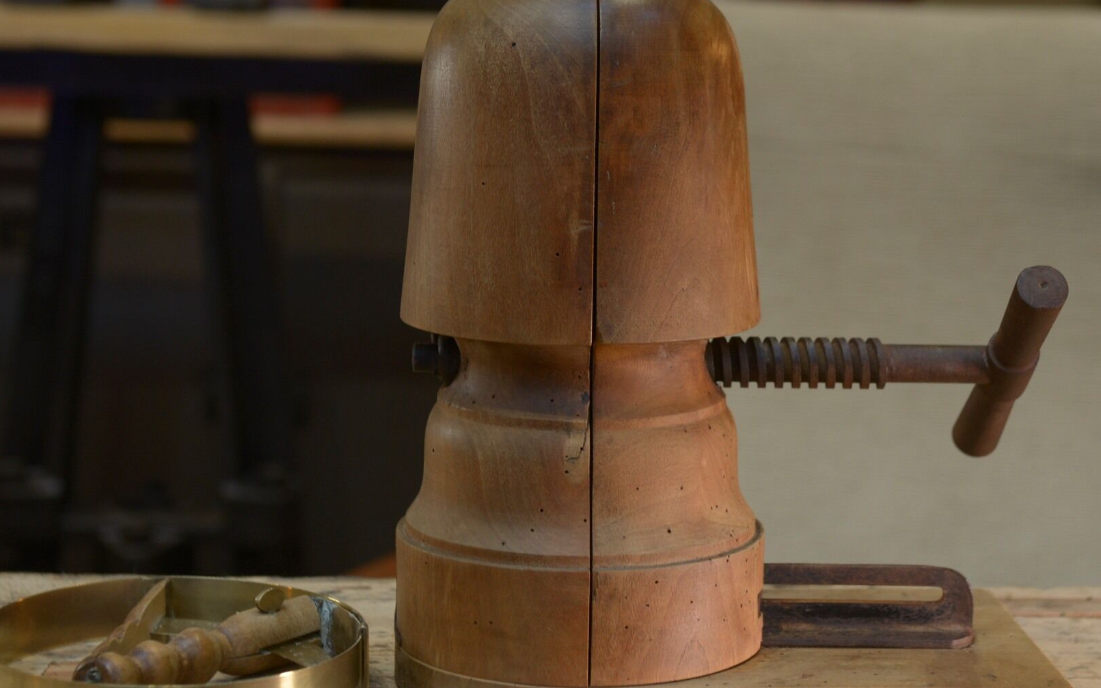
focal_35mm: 88
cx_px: 604
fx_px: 2641
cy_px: 306
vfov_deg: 14.8
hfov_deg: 23.5
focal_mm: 60
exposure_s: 1/50
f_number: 4.5
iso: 500
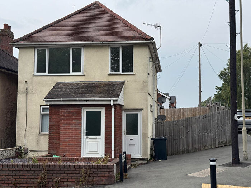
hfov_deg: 39.7
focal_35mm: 48
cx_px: 126
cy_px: 94
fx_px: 348
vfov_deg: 30.3
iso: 64
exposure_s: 1/3257
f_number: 1.78
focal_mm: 6.76
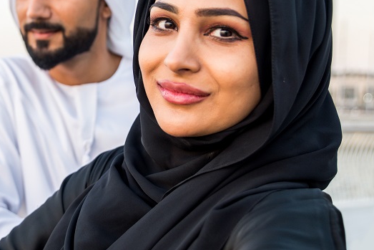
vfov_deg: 20.9
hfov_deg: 30.1
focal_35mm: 65
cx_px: 63
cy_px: 102
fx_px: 675
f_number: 3.2
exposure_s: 1/100
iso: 200
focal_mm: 34
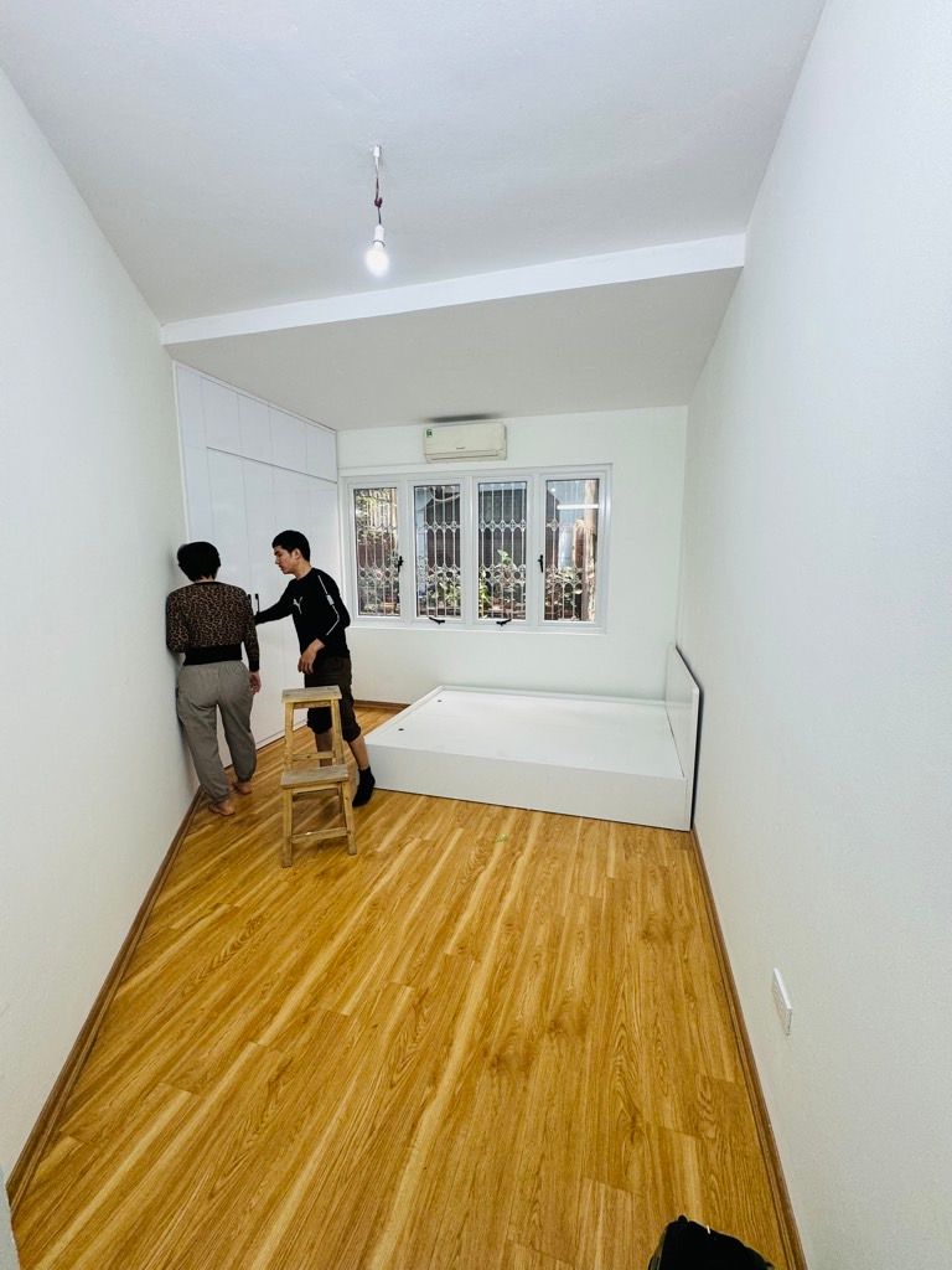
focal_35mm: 14
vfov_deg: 102.1
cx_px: 476
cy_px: 635
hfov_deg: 85.7
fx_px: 513
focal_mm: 2.22
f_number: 2.2
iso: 100
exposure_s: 1/100
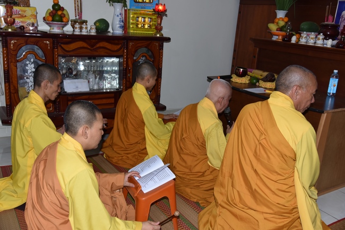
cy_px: 115
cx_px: 172
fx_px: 326
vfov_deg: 38.9
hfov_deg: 55.8
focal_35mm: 34
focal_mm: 34
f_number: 4.5
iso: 640
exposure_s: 1/60
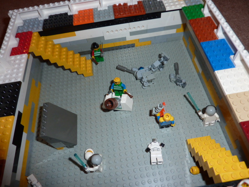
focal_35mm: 25
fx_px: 180
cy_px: 94
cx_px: 124
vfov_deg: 54.9
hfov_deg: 69.4
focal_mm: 4.1
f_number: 3.3
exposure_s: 1/30
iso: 100
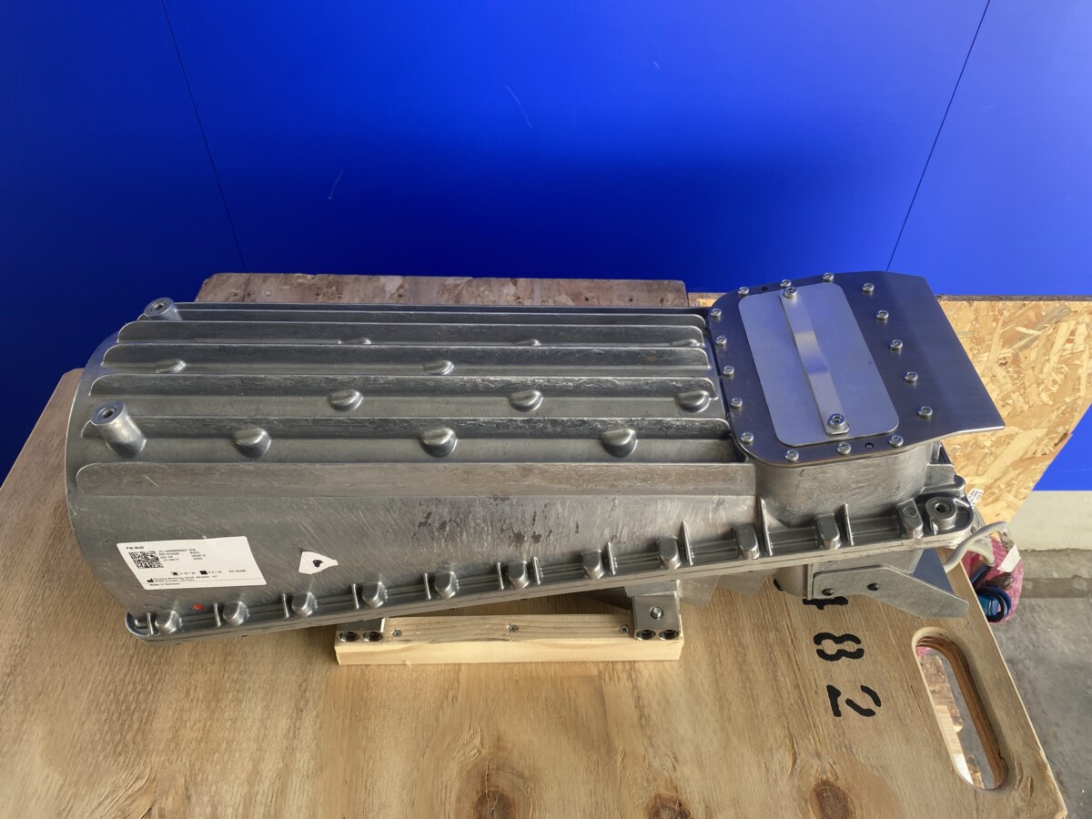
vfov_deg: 53.1
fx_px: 820
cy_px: 410
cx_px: 546
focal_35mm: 26
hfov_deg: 67.3
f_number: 1.8
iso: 64
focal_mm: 4.25
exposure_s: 1/121
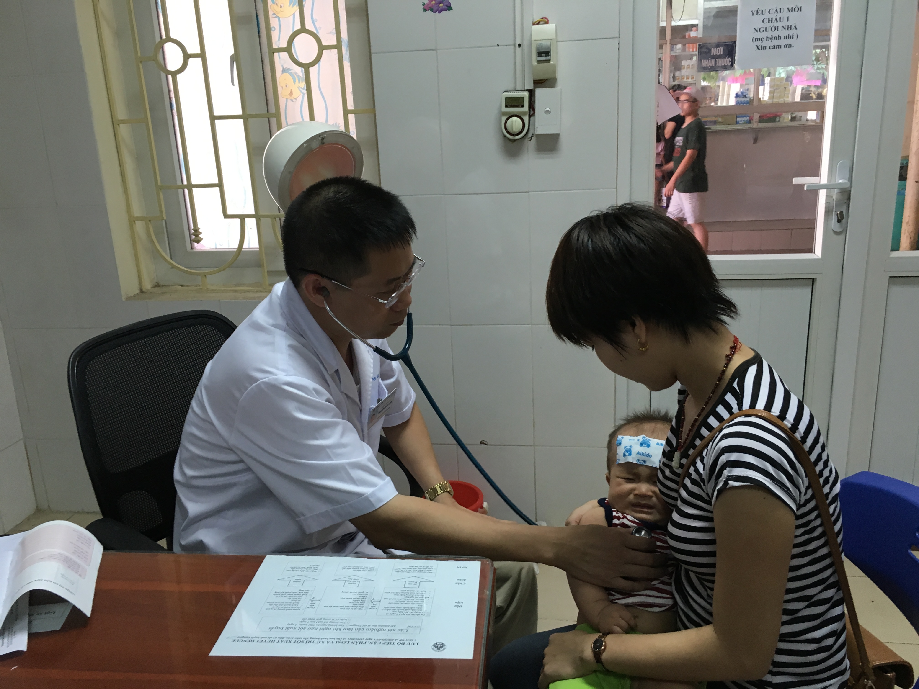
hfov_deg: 61.7
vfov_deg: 48.2
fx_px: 770
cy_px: 344
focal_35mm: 29
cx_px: 460
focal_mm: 4.15
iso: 80
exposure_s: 1/33
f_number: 2.2
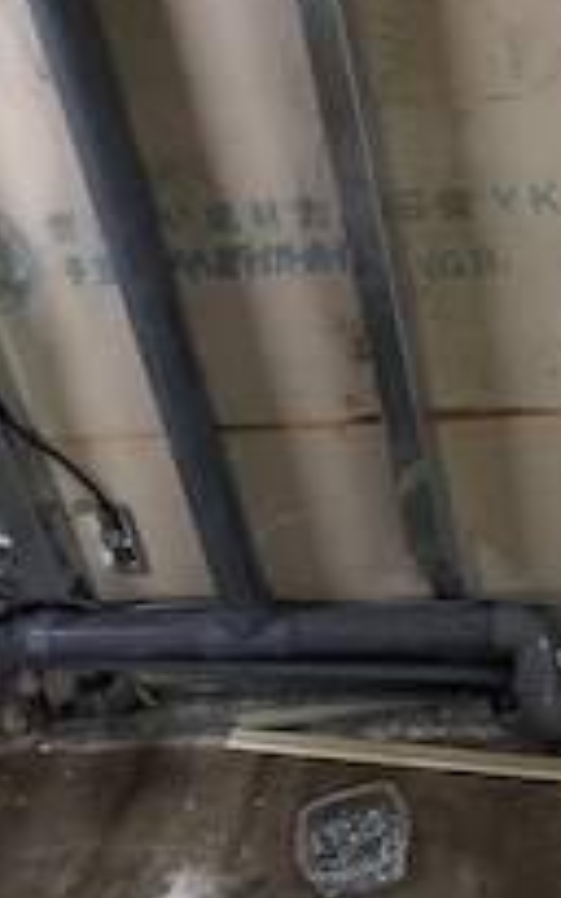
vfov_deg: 35.0
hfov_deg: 20.4
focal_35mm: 58
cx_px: 732
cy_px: 346
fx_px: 1420
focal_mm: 3.99
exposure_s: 1/30
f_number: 1.8
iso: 32
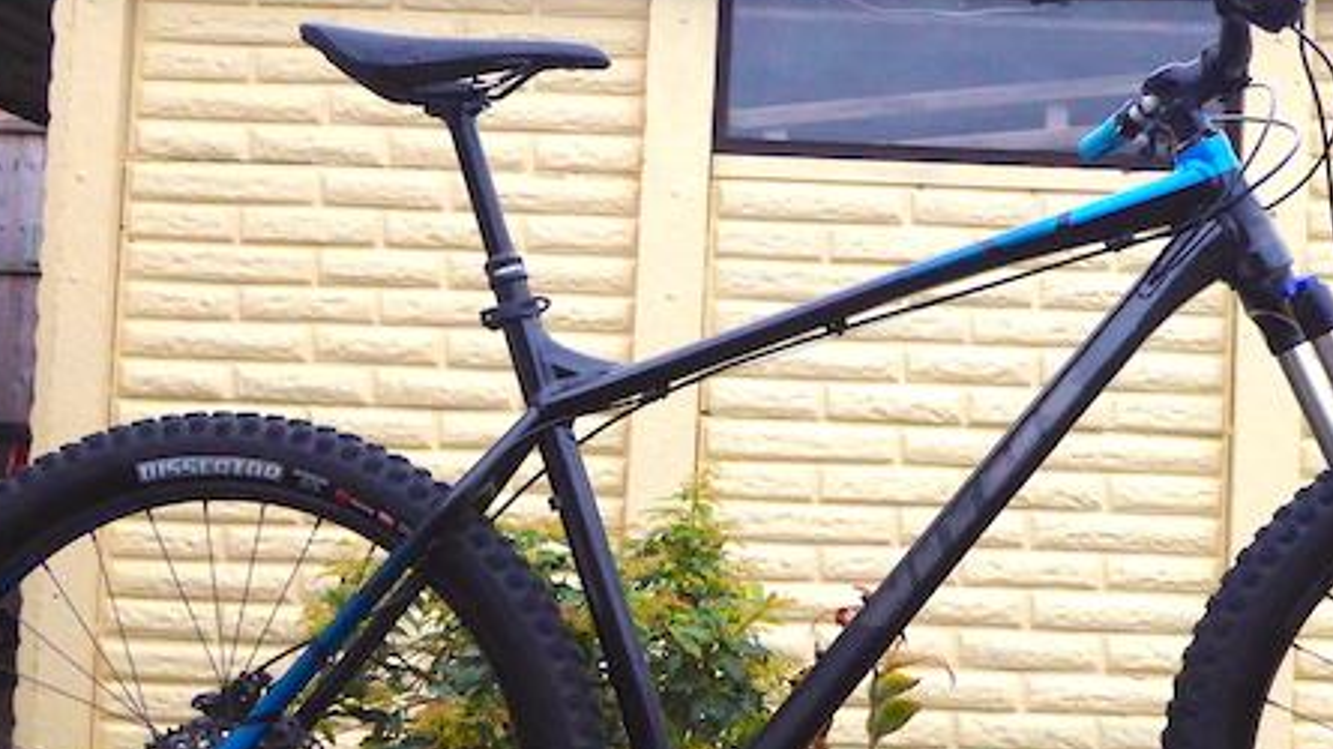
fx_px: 1731
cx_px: 863
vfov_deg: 24.4
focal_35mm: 49
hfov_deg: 41.7
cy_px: 422
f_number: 3.3
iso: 400
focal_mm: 4.3
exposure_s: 1/20
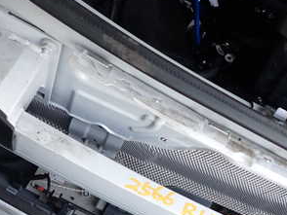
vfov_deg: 28.1
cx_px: 243
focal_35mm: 51
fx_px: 423
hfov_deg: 35.8
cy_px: 165
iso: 160
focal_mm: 4.5
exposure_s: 1/60
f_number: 2
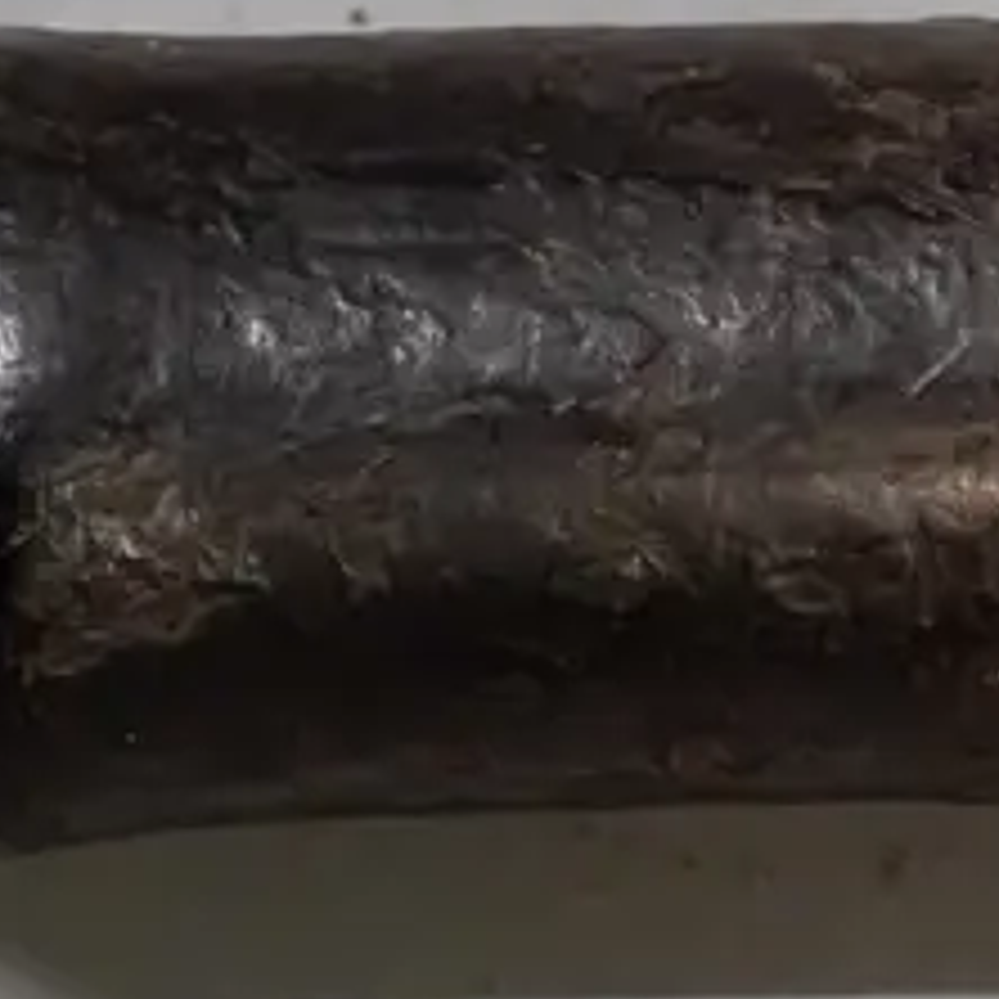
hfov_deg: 7.7
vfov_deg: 8.0
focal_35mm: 220
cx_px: -738
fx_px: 7183
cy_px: 454
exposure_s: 1/100
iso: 3200
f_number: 5.6
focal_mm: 27
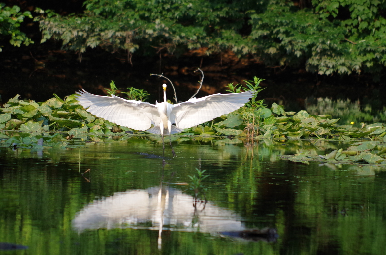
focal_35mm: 450
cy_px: 128
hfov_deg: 4.6
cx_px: 193
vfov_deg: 3.0
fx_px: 4815
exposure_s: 1/800
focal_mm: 300
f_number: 7.1
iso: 800
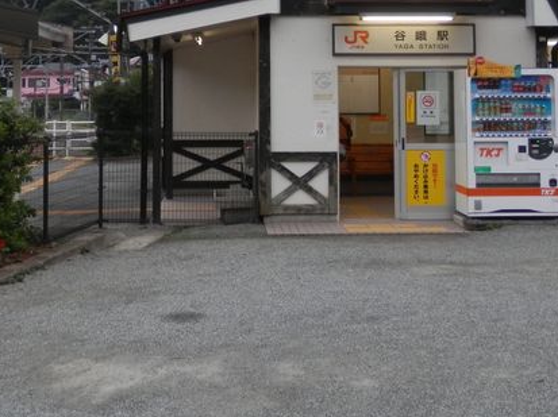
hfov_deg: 30.3
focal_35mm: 64
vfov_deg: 22.3
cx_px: 259
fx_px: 1031
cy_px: 36
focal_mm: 6
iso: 100
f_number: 3.4
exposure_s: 1/60
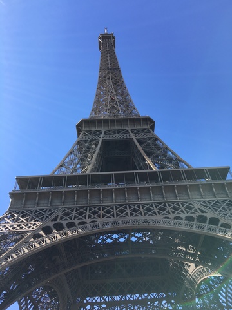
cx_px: 116
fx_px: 259
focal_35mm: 29
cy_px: 155
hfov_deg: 48.2
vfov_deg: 61.7
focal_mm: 4.15
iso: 25
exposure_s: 1/668
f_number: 2.2
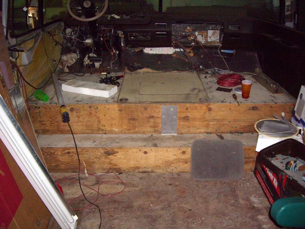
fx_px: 335
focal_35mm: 38
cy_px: 114
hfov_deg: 49.0
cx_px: 152
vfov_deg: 37.7
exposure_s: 1/40
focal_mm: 6.2
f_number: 2.7
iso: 400
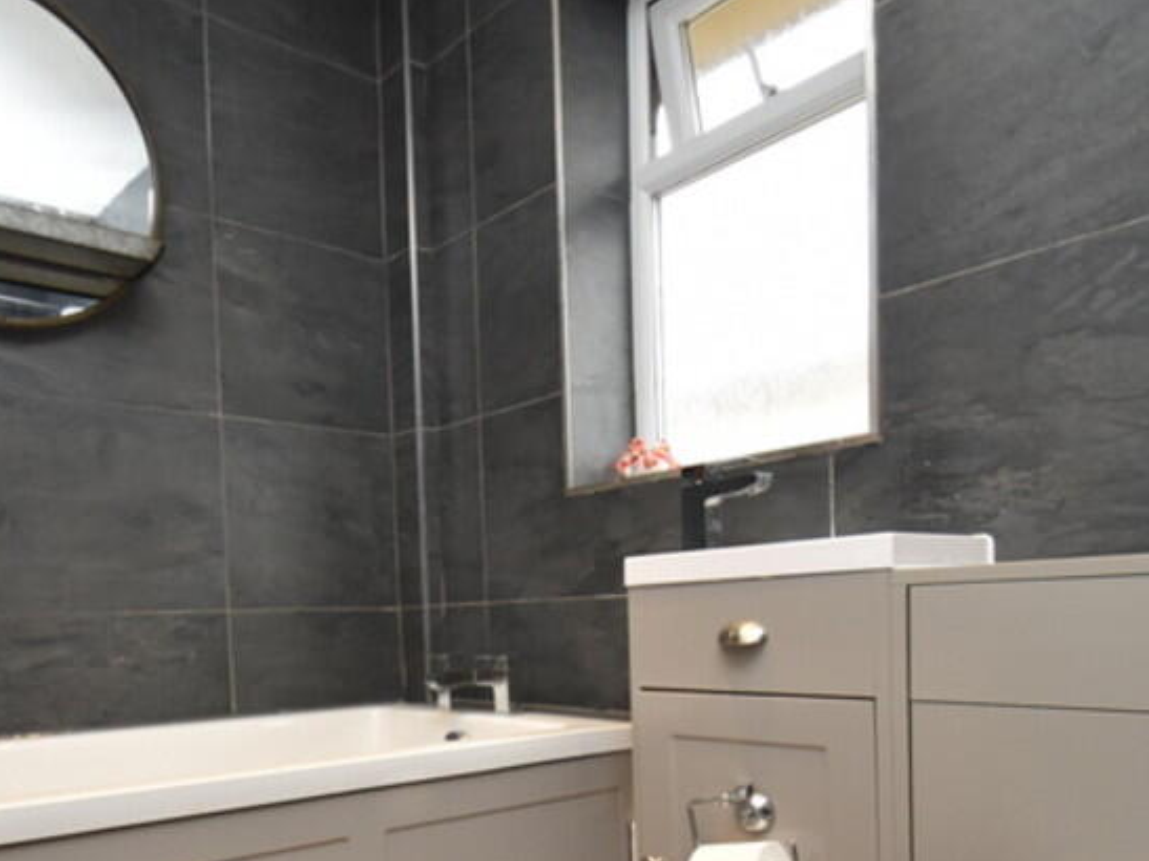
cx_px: 460
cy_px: 613
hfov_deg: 64.7
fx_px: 896
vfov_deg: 49.9
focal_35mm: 27
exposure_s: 1/125
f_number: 4
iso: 1000
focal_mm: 10
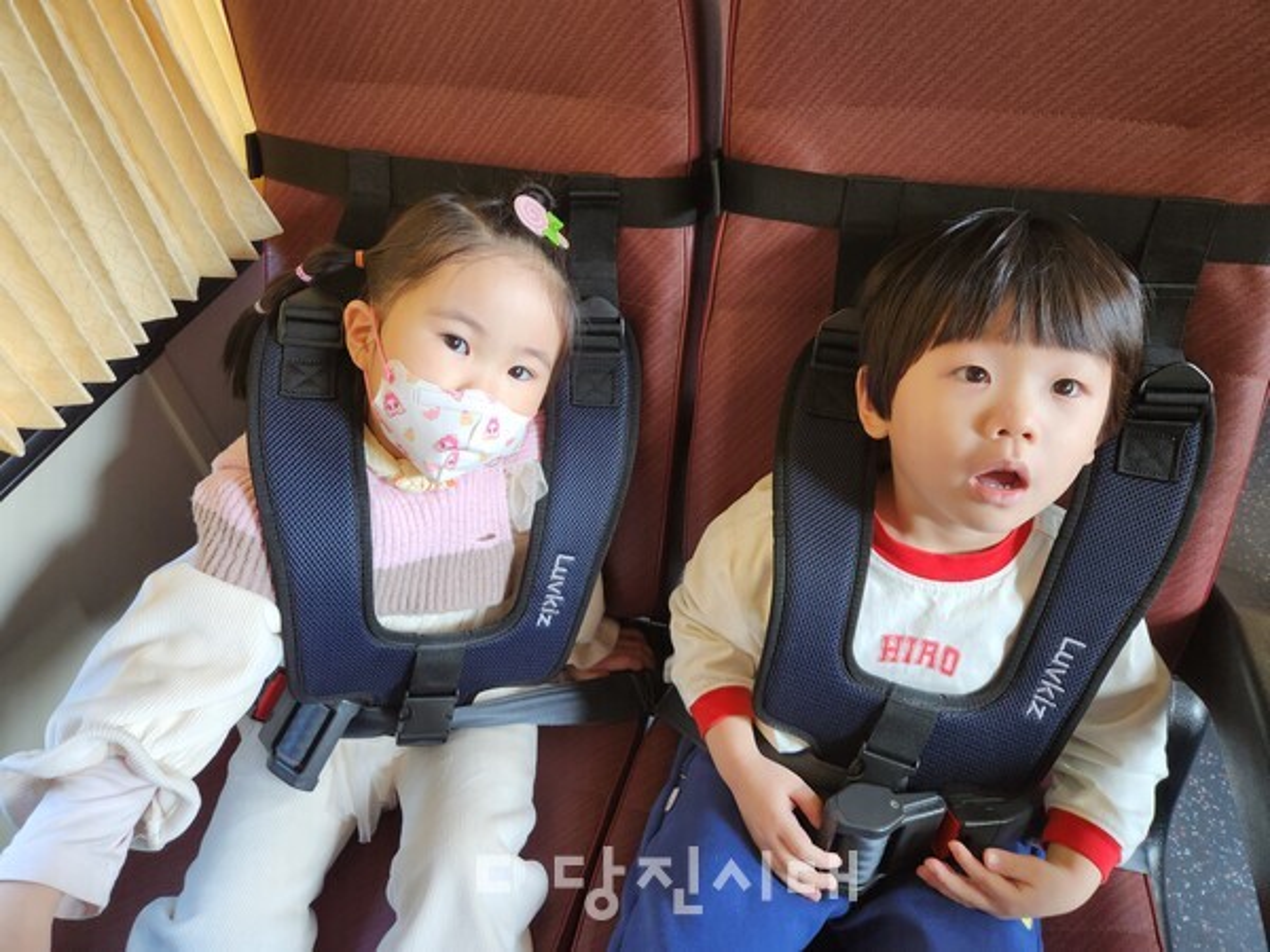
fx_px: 844
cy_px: 476
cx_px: 635
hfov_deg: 73.9
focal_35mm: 23
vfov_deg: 58.9
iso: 200
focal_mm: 5.4
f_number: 1.8
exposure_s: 1/120
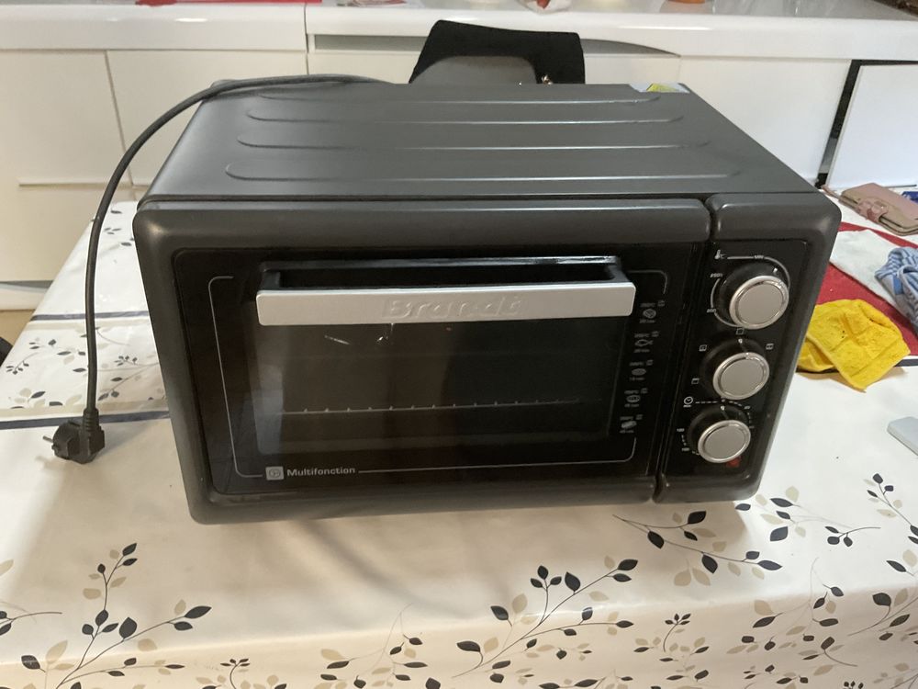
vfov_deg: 48.2
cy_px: 344
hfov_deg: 61.7
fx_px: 769
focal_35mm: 29
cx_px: 459
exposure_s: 1/60
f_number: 1.8
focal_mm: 3
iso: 200
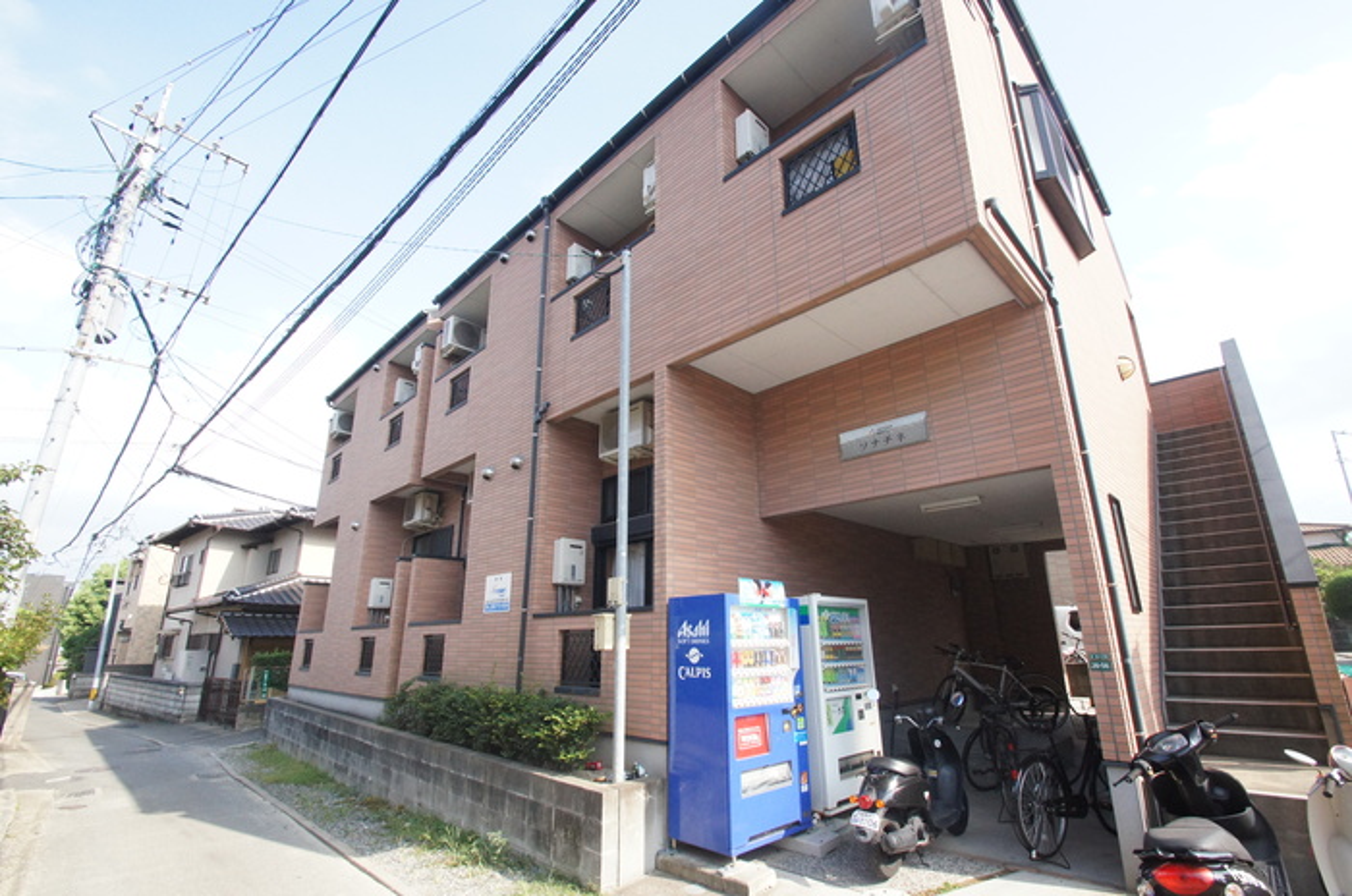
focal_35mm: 15
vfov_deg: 77.1
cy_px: 448
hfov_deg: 100.5
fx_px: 562
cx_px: 676
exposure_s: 1/500
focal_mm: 10
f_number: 10
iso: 1600
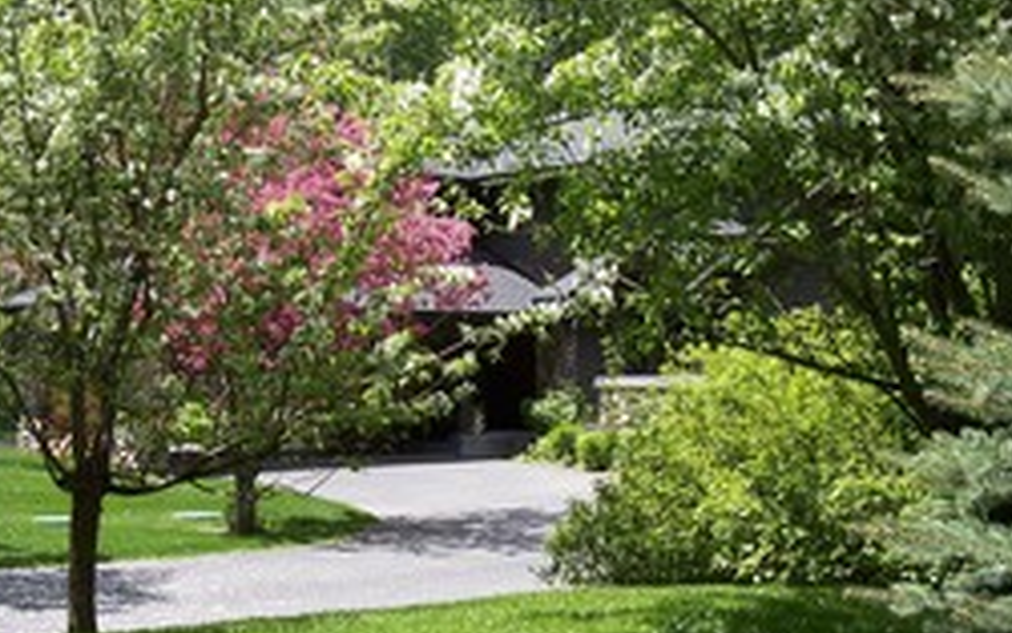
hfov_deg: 31.1
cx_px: 488
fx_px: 1821
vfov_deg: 19.6
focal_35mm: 66
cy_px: 181
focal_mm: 8
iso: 100
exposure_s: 1/500
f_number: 3.4
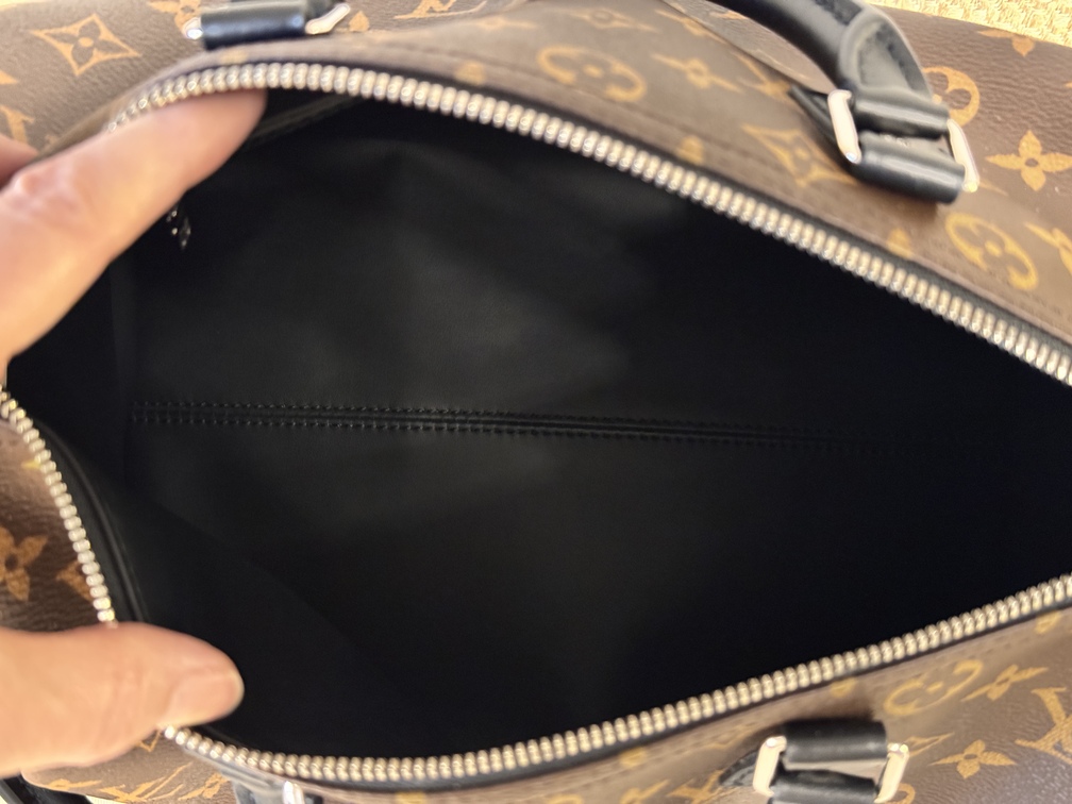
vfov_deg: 30.3
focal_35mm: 48
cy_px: 402
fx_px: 1486
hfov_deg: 39.7
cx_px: 536
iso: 640
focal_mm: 6.76
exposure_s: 1/27
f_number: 1.78
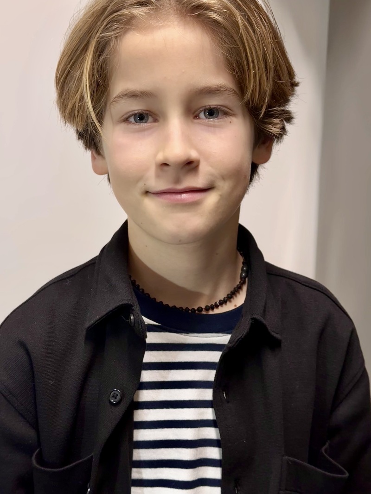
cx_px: 186
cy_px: 247
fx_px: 686
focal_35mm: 48
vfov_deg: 39.7
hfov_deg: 30.3
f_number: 1.78
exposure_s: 1/50
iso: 125
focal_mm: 6.76
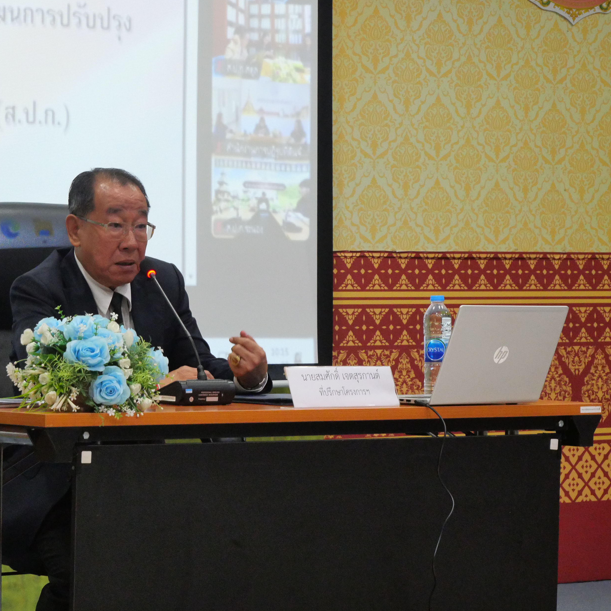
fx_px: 2916
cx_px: 192
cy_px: 306
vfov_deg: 12.0
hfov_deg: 11.9
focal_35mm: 146
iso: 3200
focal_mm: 55
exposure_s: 1/60
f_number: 6.3
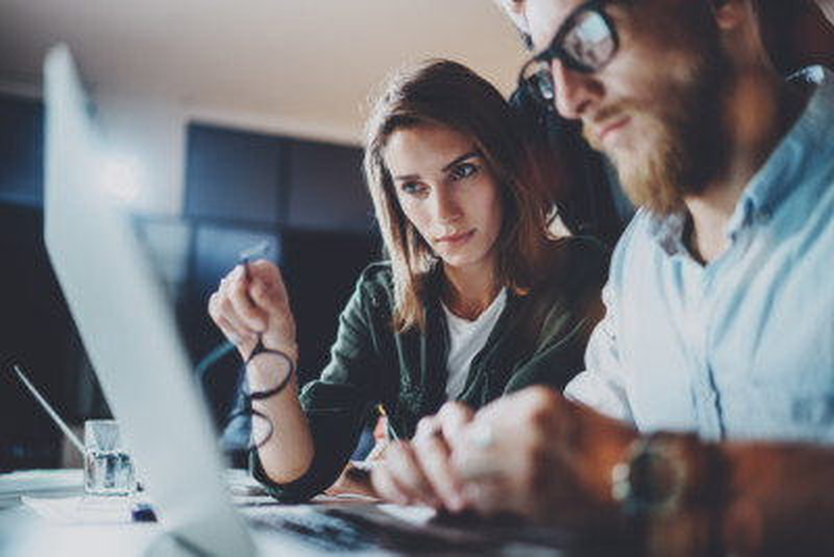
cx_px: 417
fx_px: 811
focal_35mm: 35
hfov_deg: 54.4
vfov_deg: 37.9
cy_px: 278
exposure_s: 1/100
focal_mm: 35
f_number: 1.4
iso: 320
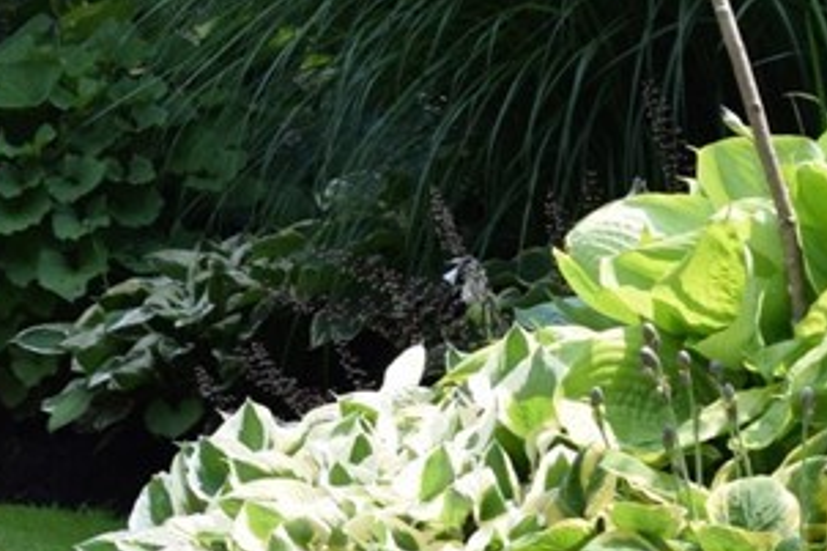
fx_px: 6814
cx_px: -393
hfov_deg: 6.8
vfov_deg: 4.6
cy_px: 371
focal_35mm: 297
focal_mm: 55
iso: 400
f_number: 8
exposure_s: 1/250
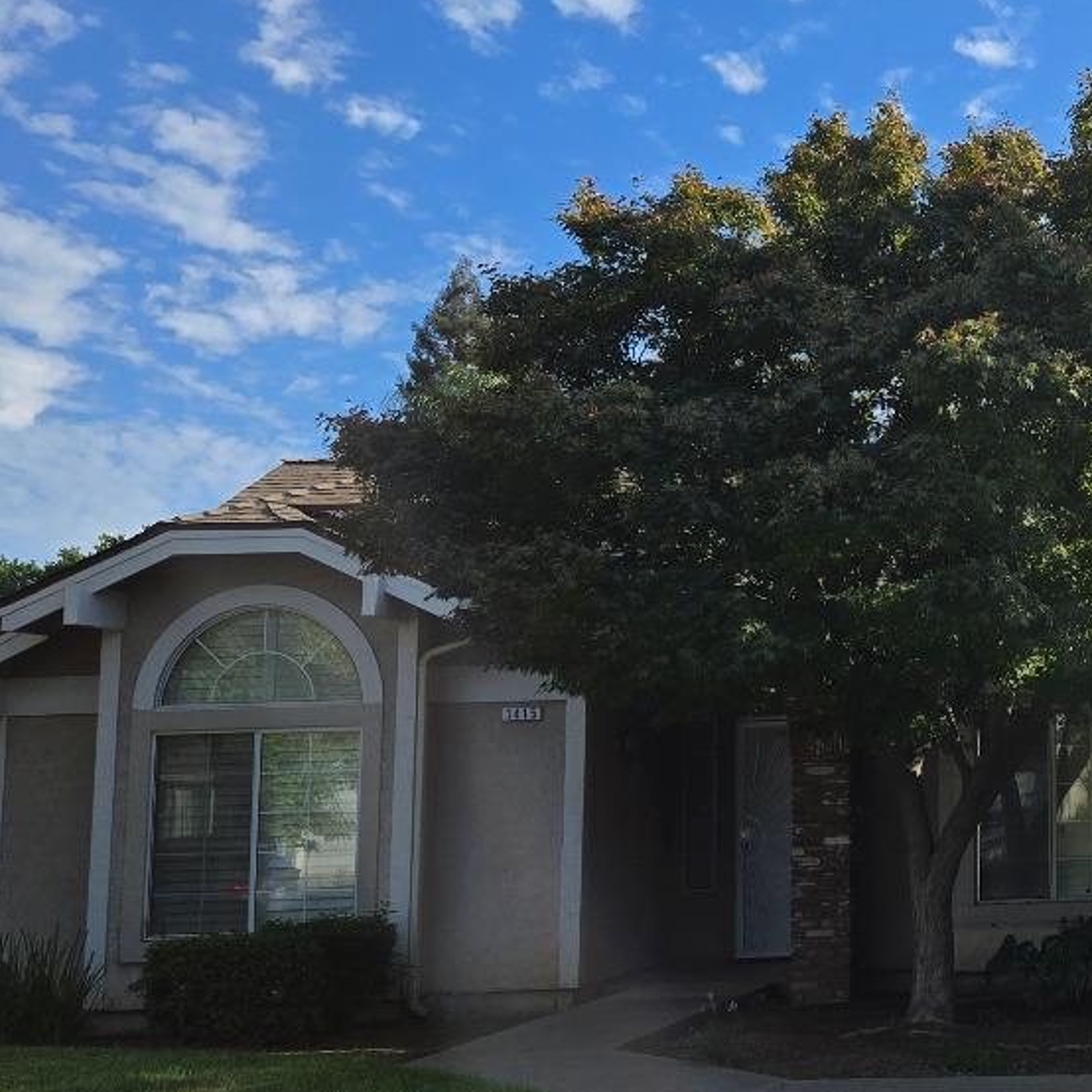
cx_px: 1224
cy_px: 527
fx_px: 1963
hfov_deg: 28.1
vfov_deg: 31.1
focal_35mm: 55
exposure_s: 1/2921
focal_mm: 5.4
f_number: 1.8
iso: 32
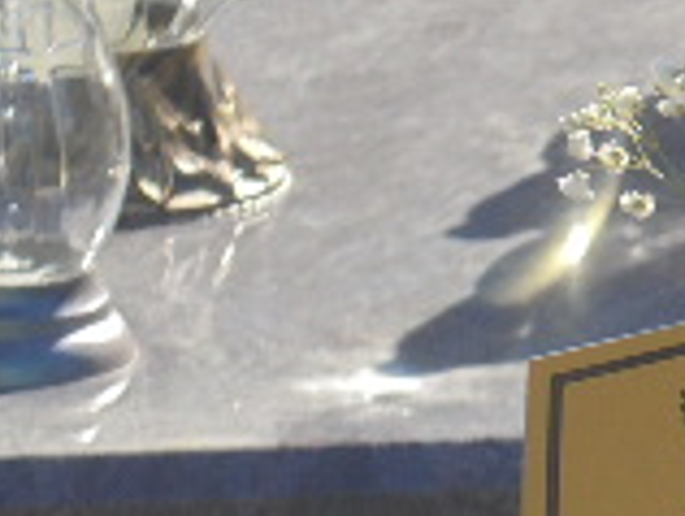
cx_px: 867
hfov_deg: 4.0
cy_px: 533
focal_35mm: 493
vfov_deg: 3.0
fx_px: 9771
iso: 100
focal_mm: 21.8
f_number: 5.6
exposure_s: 1/250
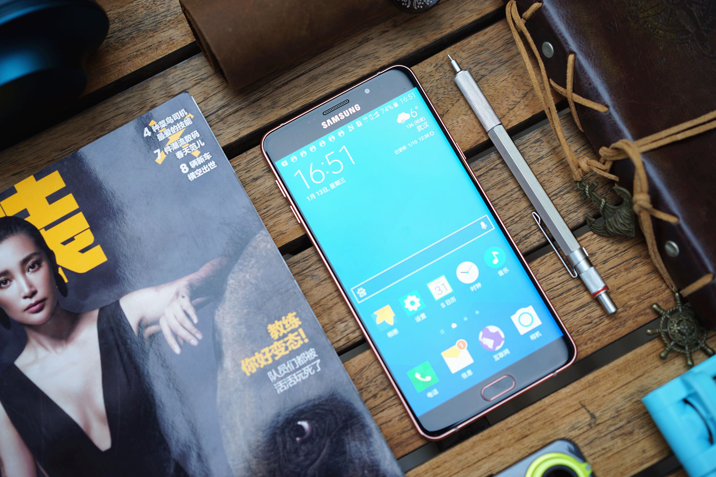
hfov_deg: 36.2
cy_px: 238
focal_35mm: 55
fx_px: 1094
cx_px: 358
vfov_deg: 24.6
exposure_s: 1/60
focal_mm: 55
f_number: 3.2
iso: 100
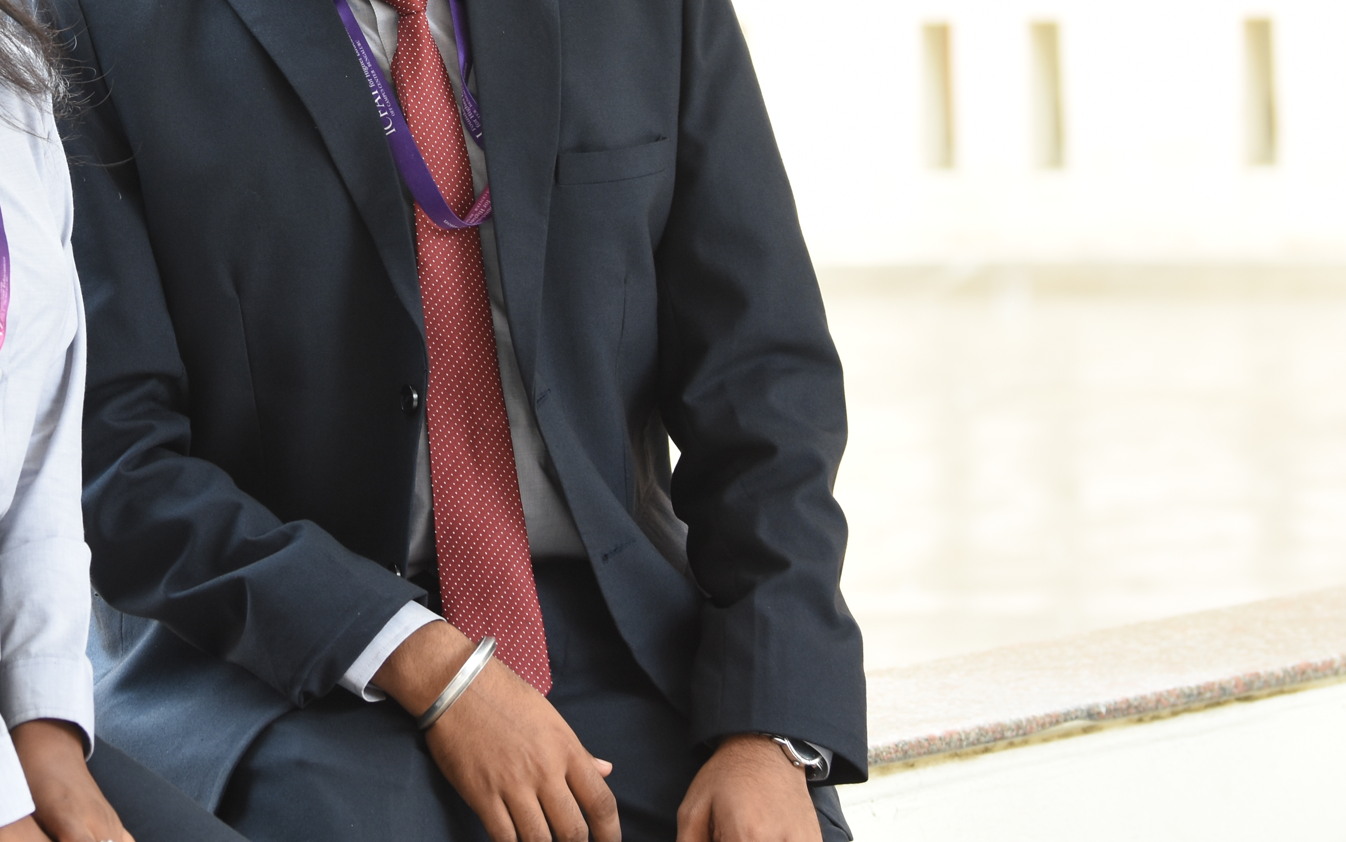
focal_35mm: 264
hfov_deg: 7.9
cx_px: 242
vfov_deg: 5.0
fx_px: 9685
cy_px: 105
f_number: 3.5
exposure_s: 1/80
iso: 320
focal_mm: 86
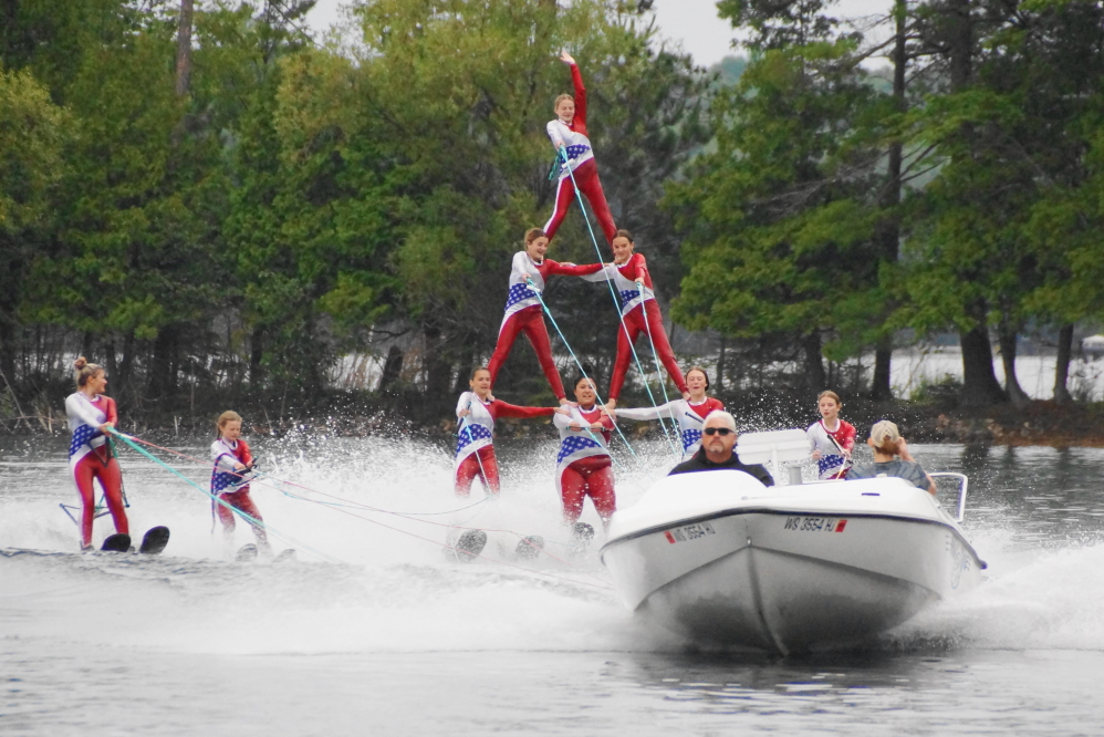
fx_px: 11503
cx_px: 552
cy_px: 368
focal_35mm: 375
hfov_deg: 5.5
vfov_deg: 3.7
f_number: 6.3
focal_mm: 250
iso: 1600
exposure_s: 1/320
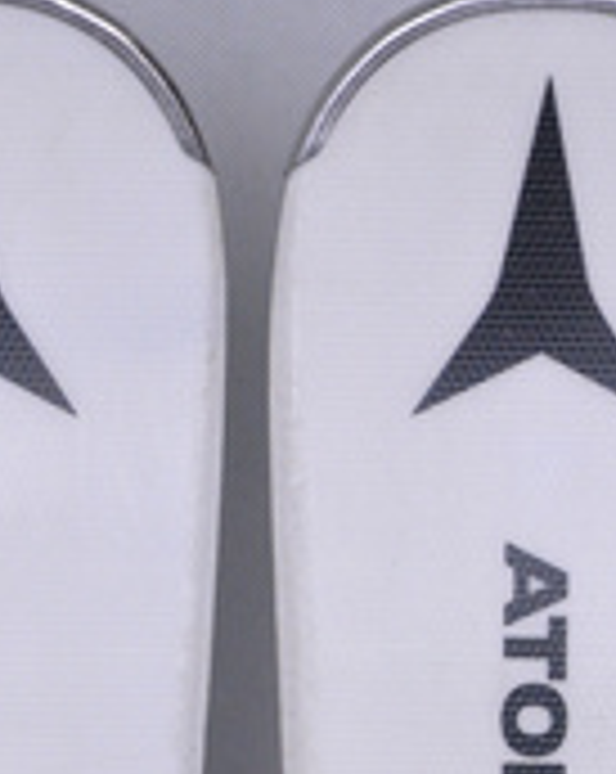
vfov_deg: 5.0
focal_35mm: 387
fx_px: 8848
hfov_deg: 4.0
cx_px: 236
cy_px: 968
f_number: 9.5
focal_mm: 105
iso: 3200
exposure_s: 1/125
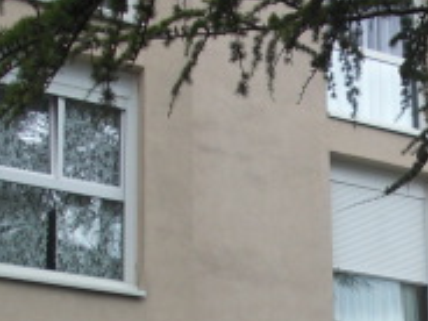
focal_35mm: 125
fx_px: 1546
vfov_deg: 11.6
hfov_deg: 15.4
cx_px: 444
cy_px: 412
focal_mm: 6.3
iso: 50
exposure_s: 1/200
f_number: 2.8
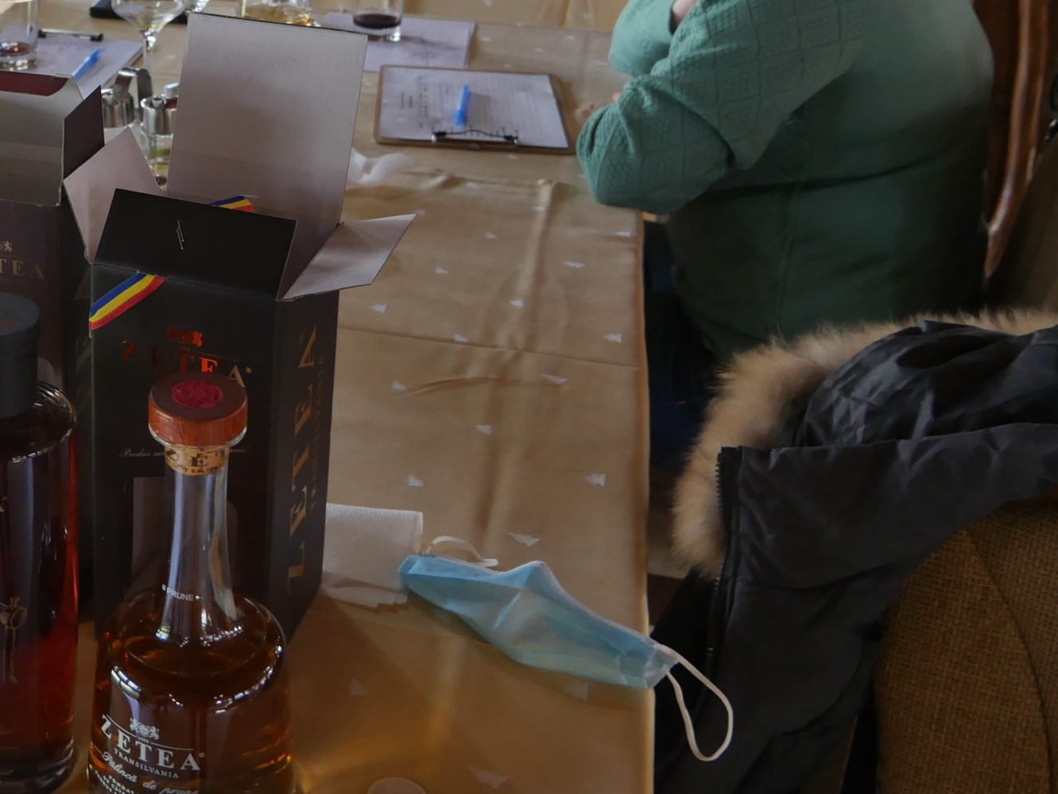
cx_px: 115
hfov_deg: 36.0
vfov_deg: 28.8
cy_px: 222
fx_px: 1529
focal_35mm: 50
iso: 400
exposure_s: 1/60
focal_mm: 13
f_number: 3.5
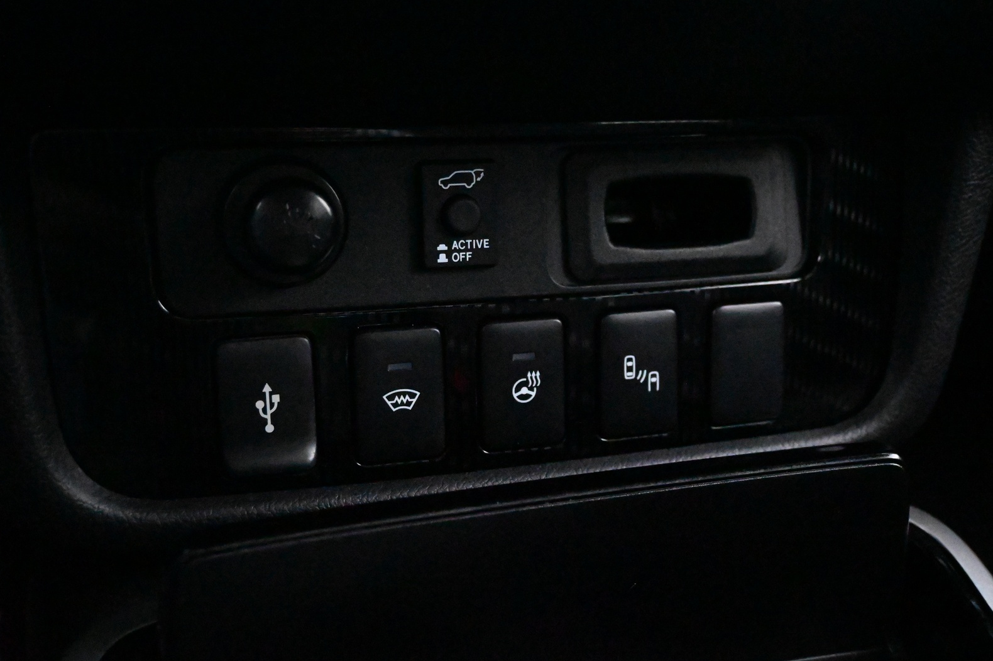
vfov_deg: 33.4
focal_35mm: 40
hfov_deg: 48.5
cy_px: 328
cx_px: 504
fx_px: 1103
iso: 32000
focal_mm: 26
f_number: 4.5
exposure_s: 1/40
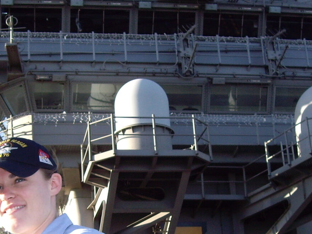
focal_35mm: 90
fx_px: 811
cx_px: 117
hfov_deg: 21.7
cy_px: 174
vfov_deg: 16.3
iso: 100
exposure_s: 1/250
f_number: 4.3
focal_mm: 6.2
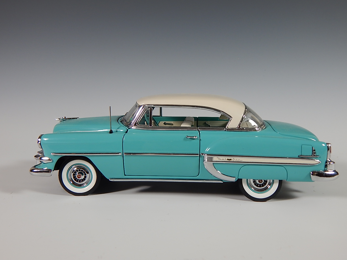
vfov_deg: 41.8
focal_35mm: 34
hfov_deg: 54.0
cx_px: 174
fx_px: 341
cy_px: 130
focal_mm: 6.1
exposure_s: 1/60
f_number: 3.3
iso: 125
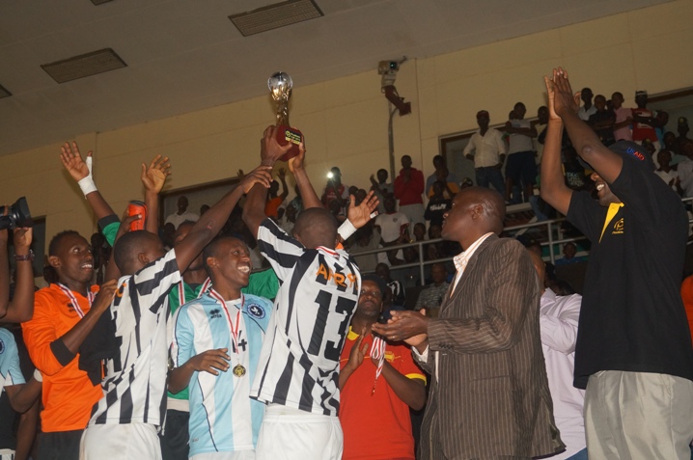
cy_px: 230
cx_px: 346
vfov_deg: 25.7
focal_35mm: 52
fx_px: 1009
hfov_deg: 37.9
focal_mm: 35
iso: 800
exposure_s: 1/30
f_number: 5
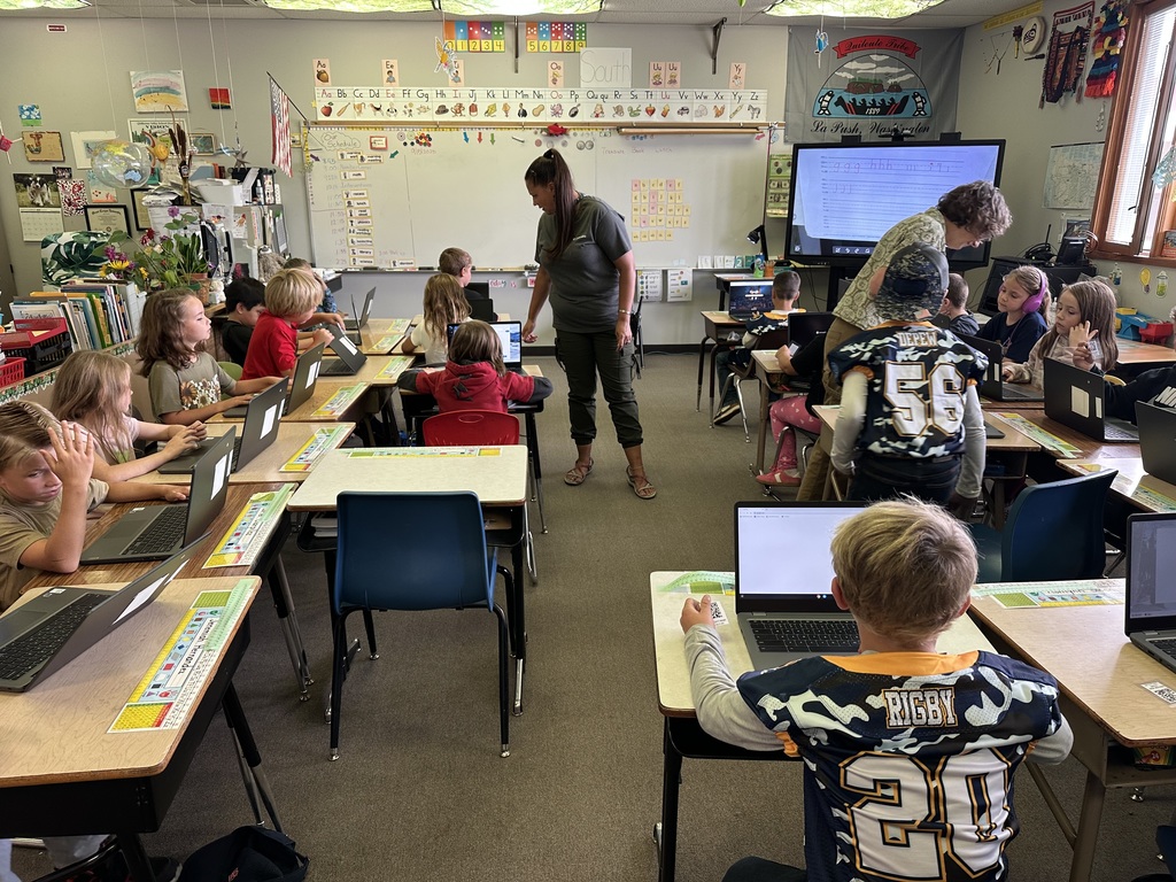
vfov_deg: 56.8
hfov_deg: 71.6
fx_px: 815
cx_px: 588
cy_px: 441
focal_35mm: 24
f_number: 1.78
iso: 125
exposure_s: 1/60
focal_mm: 6.86
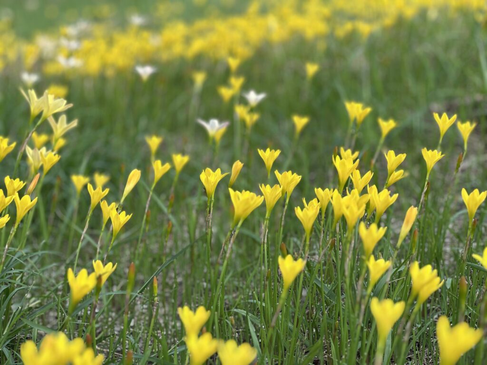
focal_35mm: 77
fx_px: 1083
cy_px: 182
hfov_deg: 25.3
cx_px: 244
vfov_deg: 19.1
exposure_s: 1/121
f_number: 2.8
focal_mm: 9
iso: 25
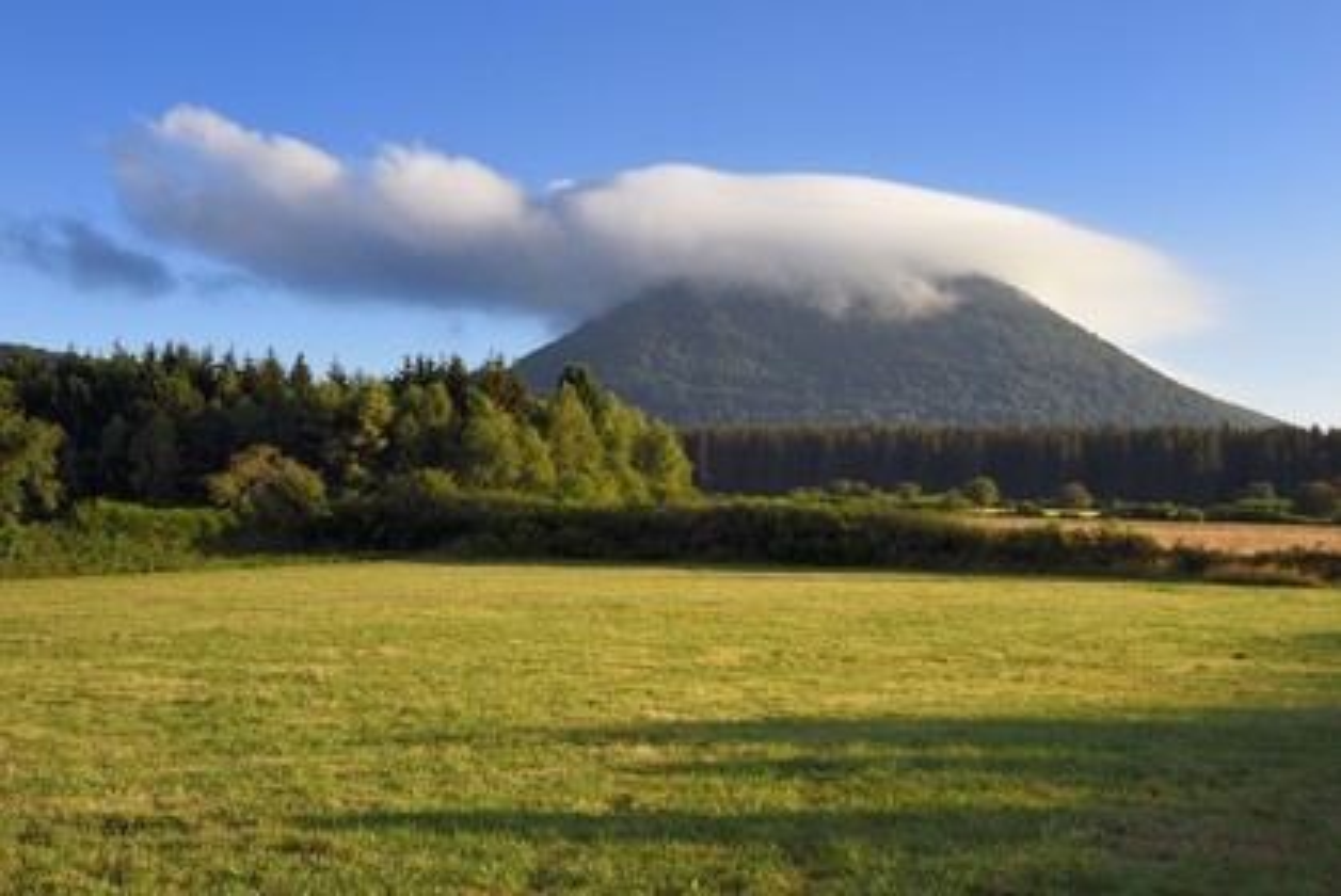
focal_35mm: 40
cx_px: 670
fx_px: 1491
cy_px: 448
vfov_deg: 33.5
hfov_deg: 48.4
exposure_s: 1/200
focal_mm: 40
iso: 400
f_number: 14
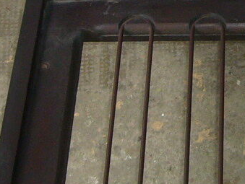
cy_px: 7
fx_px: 1169
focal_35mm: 165
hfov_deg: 11.8
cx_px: 276
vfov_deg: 9.0
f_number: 2.8
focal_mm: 5.8
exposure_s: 1/60
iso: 100
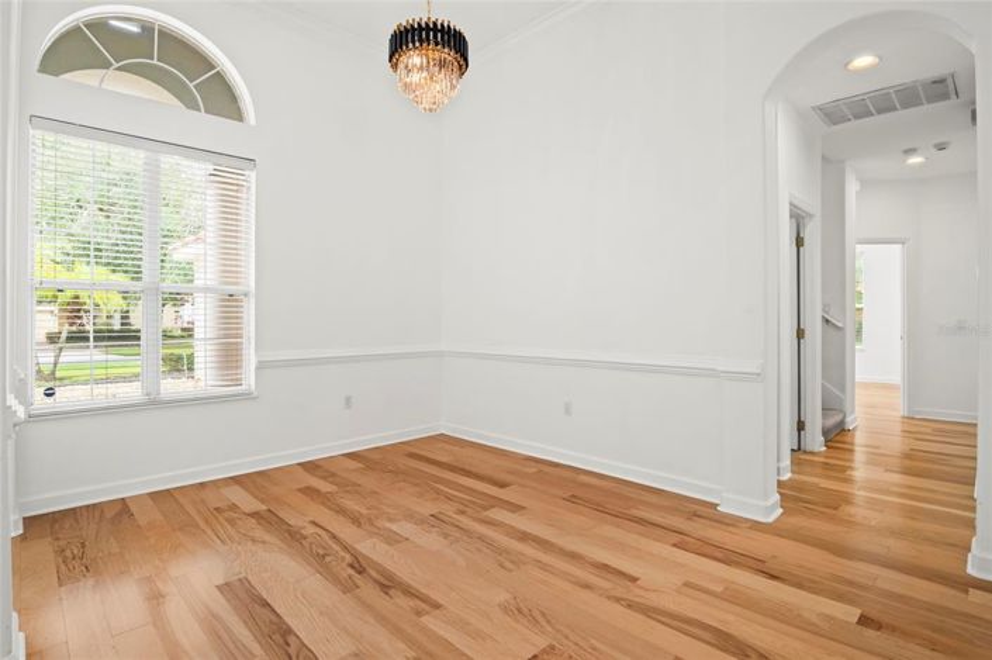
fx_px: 454
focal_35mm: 16
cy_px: 330
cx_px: 496
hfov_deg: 95.0
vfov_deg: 72.0
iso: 100
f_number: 8
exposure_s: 1.3
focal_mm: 11
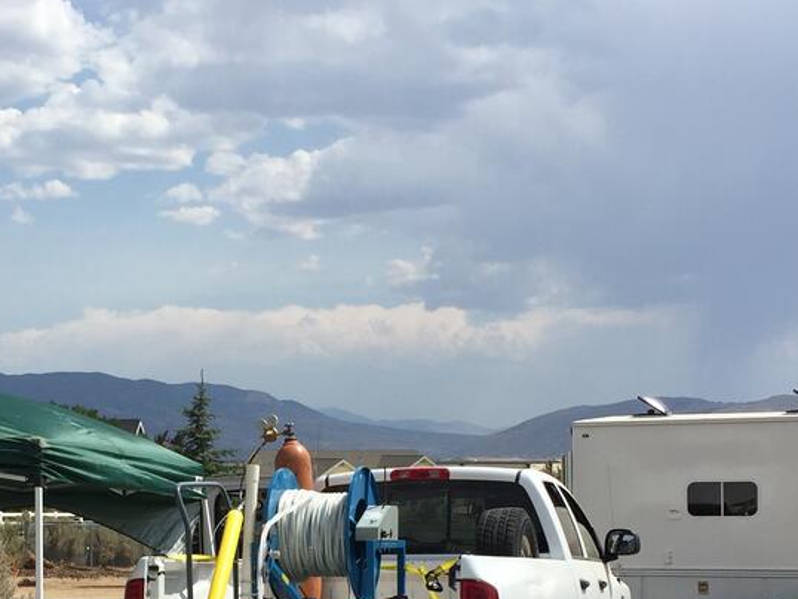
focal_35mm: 72
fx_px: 1661
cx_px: 243
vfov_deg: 20.0
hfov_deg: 26.8
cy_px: 553
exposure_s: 1/2639
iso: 32
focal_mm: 4.15
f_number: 2.2
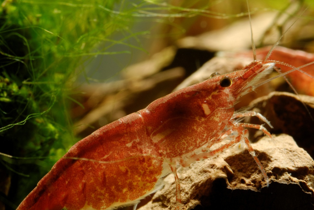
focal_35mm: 204
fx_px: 1781
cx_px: 160
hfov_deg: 10.1
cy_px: 140
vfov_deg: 6.8
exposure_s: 1/125
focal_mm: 100
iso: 100
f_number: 32
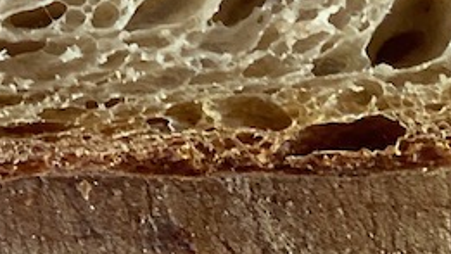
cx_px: -83
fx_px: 1663
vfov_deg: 8.3
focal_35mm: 139
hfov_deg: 14.9
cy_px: -233
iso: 500
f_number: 1.8
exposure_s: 1/46
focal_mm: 4.25
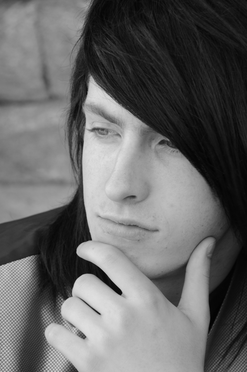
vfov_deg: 13.1
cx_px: 124
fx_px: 1625
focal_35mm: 158
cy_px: 186
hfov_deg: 8.7
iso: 400
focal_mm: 105
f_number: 9
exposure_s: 1/60
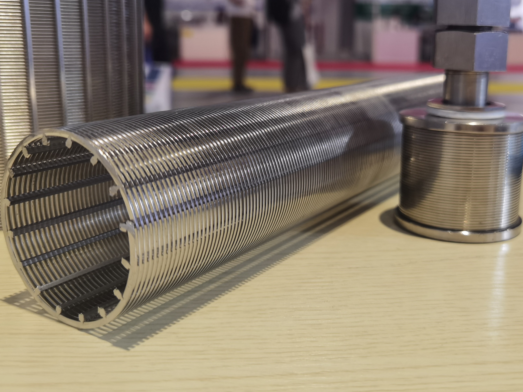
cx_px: 293
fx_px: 559
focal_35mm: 37
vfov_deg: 38.6
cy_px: 178
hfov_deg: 50.0
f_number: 1.9
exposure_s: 1/100
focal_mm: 6.71
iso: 125
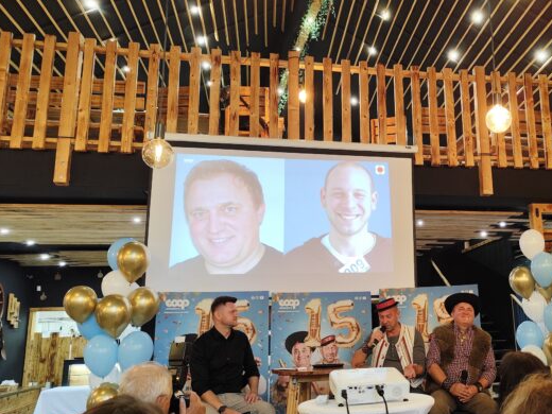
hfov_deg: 52.4
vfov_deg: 41.8
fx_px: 542
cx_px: 389
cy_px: 204
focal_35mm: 34
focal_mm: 6.19
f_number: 1.65
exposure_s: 1/50
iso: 250
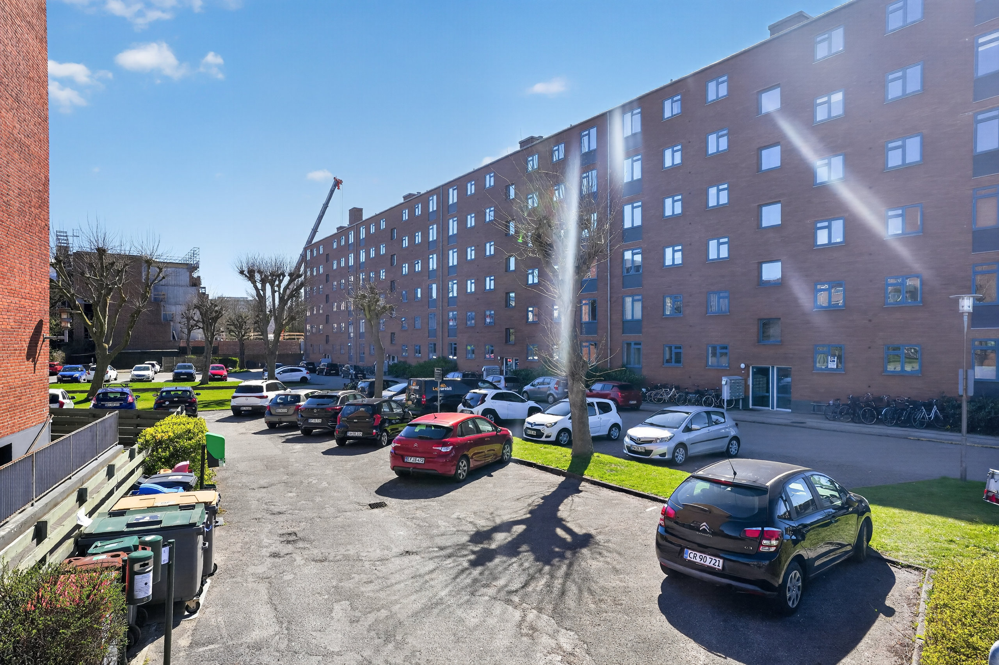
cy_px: 332
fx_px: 555
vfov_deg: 61.9
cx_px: 500
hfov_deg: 84.0
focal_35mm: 20
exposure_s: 1/400
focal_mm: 20
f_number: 8
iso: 400
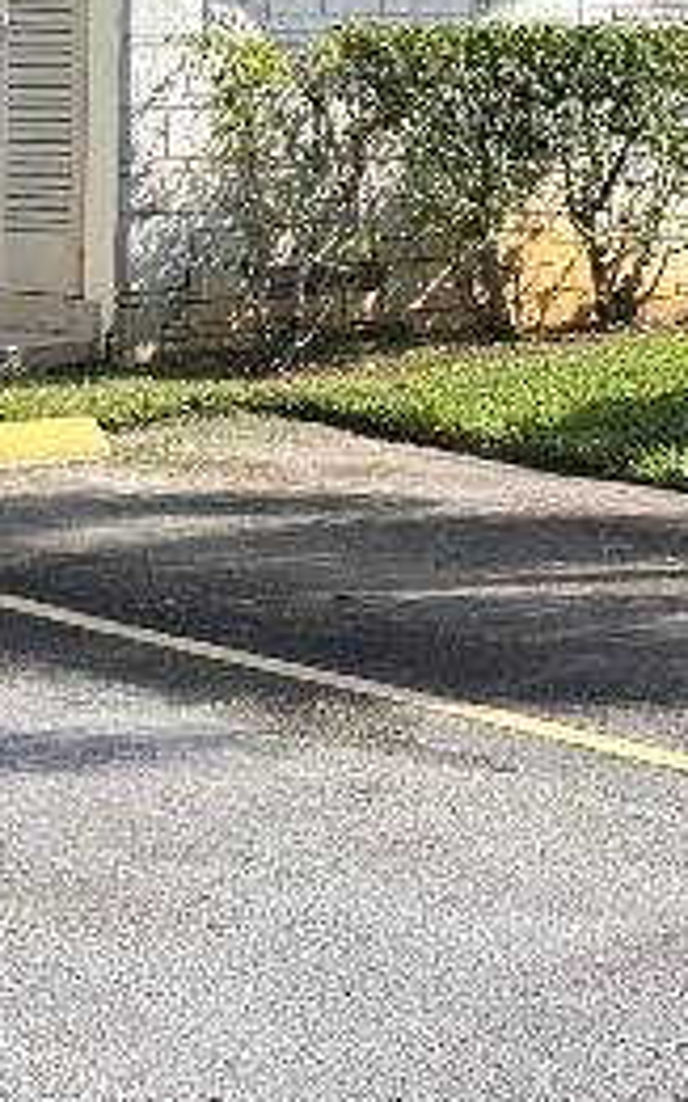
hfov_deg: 13.1
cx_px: 431
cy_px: -397
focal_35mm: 100
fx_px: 3002
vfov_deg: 19.0
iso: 80
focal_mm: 6.86
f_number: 1.78
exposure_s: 1/1587
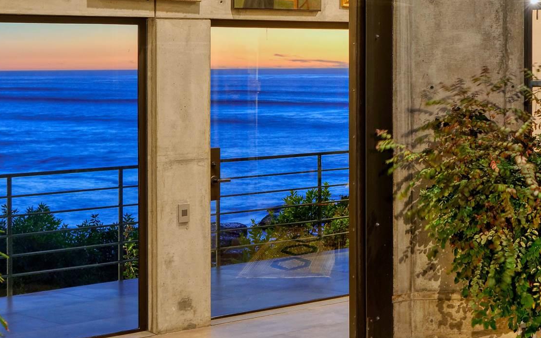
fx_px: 1282
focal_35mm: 87
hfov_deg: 23.5
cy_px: 138
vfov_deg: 15.0
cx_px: 420
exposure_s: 4
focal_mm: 31
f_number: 6.3
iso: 100
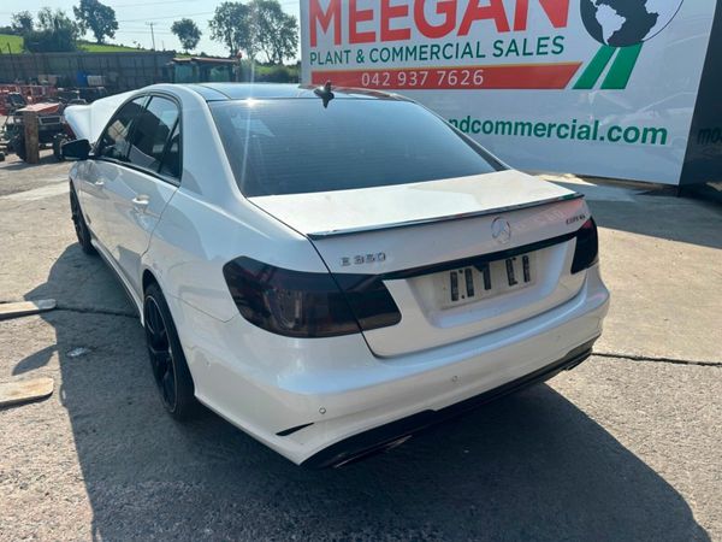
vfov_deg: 56.8
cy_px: 271
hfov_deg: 71.6
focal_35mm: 24
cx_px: 361
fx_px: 501
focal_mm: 6.86
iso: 80
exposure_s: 1/4348
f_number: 1.78
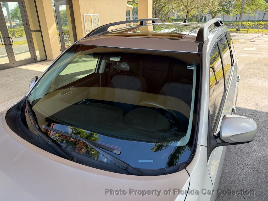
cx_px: 134
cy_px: 100
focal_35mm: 24
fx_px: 186
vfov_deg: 56.8
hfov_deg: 71.6
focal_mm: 6.76
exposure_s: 1/497
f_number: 1.78
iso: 100
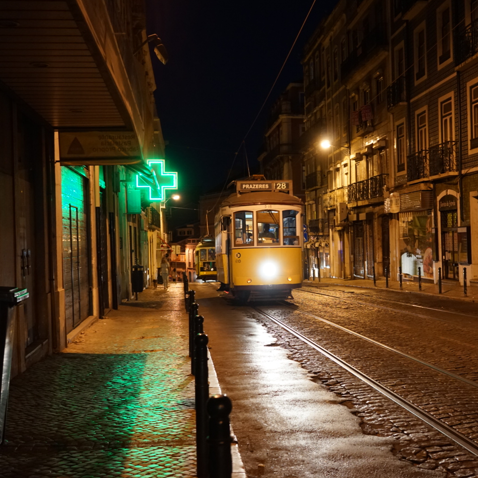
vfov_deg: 37.6
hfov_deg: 37.4
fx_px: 703
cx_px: 295
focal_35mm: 45
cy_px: 237
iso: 2000
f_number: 4.5
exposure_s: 1/30
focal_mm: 35
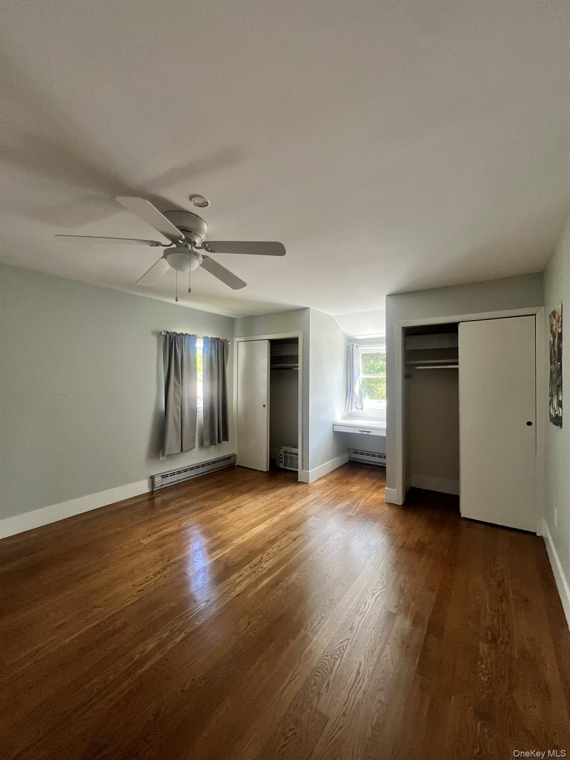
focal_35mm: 13
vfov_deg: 106.2
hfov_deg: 89.9
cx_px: 285
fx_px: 285
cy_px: 380
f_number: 1.8
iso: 80
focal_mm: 1.57
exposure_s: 1/99
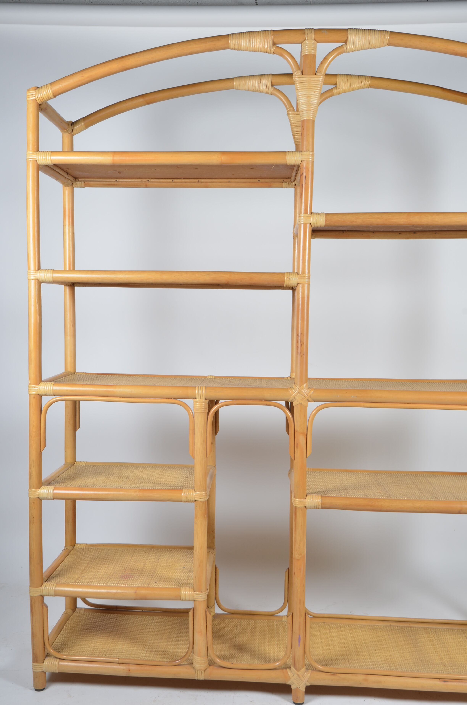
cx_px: 234
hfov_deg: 36.7
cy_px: 352
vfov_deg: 53.2
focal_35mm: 36
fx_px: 704
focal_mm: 24
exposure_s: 1/125
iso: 100
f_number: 11
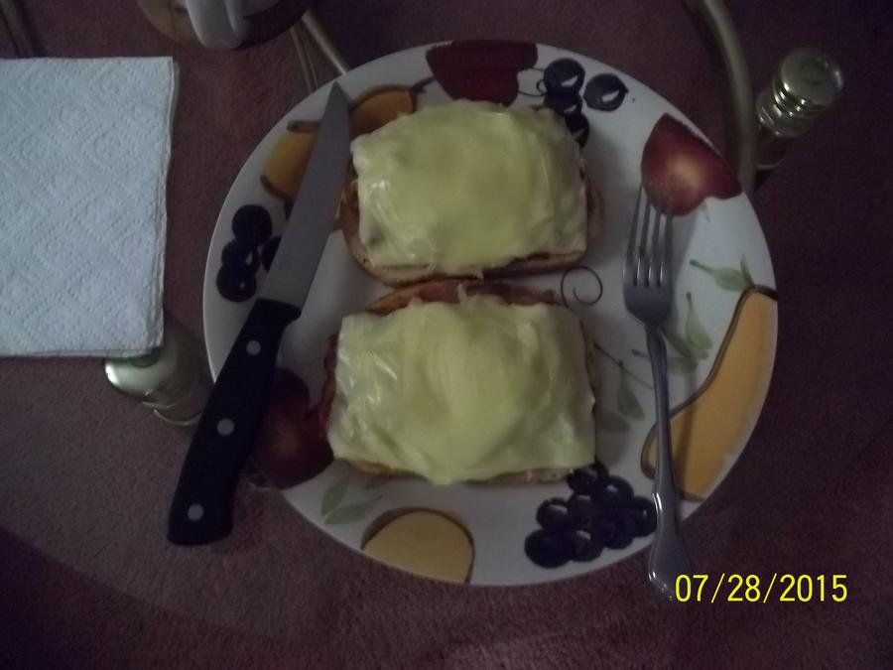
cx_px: 446
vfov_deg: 44.2
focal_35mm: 32
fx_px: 826
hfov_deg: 56.8
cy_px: 335
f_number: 2.9
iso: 400
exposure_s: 1/8
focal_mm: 5.7
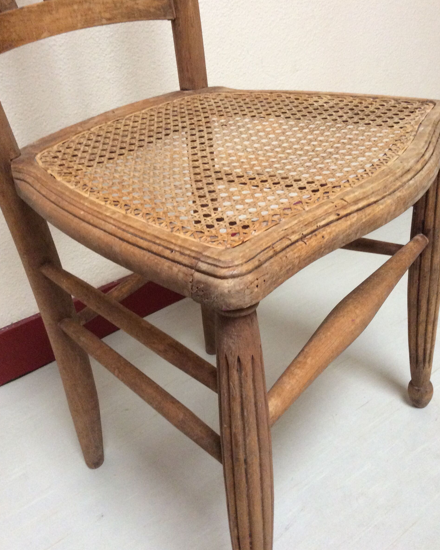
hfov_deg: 43.4
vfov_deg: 52.8
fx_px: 554
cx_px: 221
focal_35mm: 34
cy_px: 254
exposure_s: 1/25
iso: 200
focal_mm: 3.3
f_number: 2.4
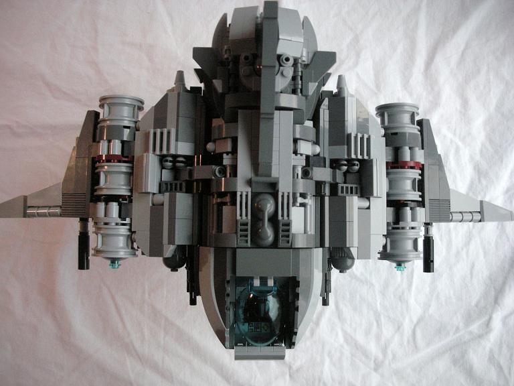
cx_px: 257
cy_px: 193
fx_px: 520
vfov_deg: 40.7
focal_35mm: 35
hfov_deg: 52.6
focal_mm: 5.8
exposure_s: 1/131
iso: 245
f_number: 2.8
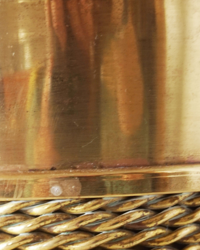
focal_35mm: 108
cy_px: 393
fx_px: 799
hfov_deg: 14.1
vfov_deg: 16.0
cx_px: 4
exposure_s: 1/60
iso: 200
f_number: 4.5
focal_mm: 24
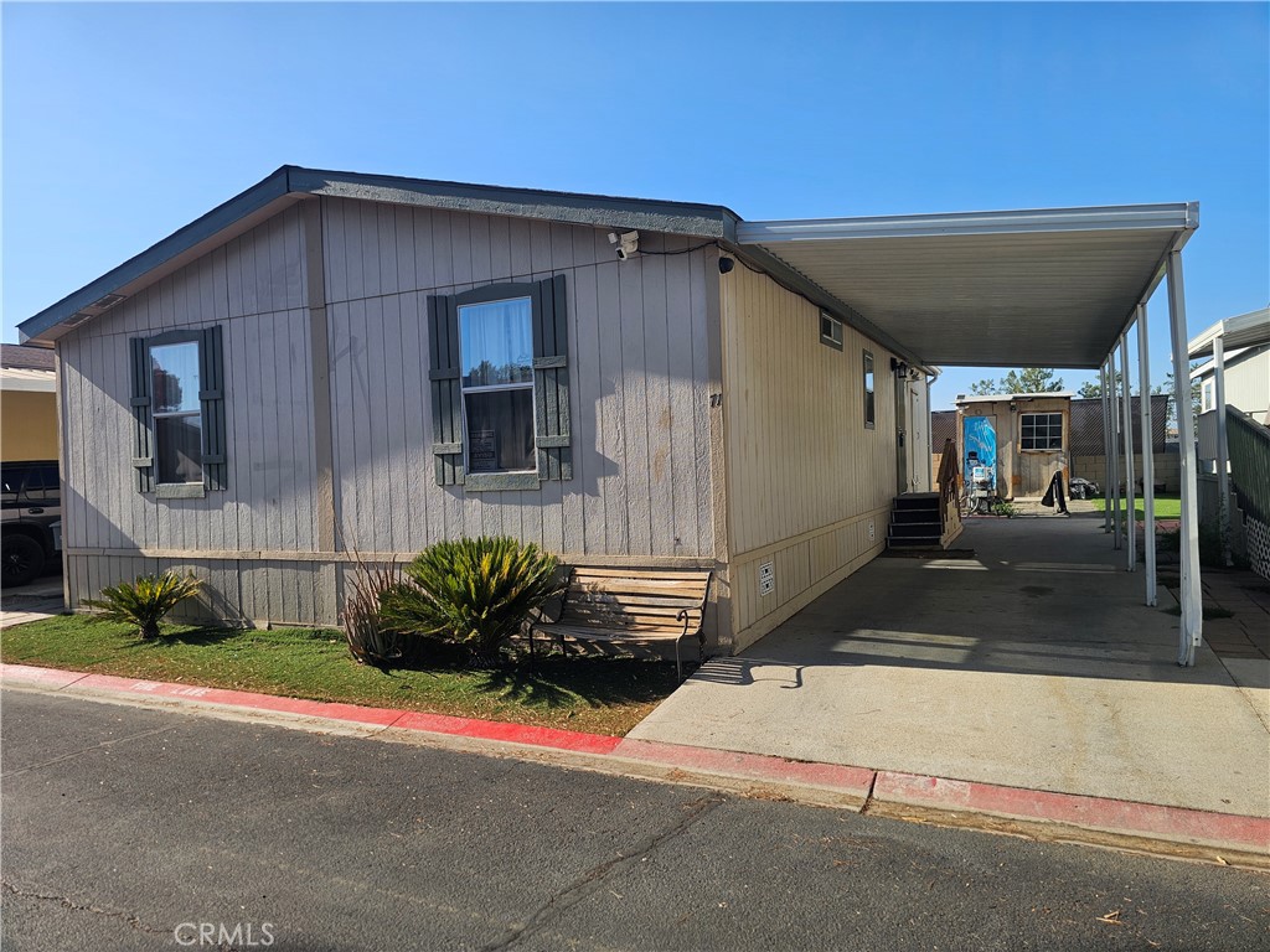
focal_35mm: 23
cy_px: 476
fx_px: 844
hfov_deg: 73.9
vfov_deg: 58.9
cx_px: 635
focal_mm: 6.3
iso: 10
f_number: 1.7
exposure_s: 1/475
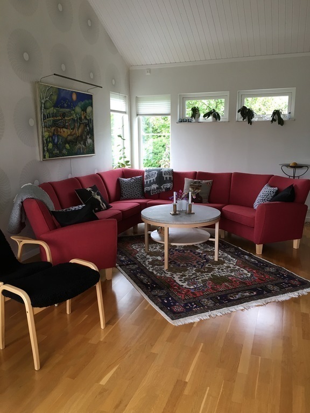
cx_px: 155
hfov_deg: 48.2
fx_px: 346
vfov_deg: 61.7
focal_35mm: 29
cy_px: 206
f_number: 2.2
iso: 50
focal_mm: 4.15
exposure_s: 1/33
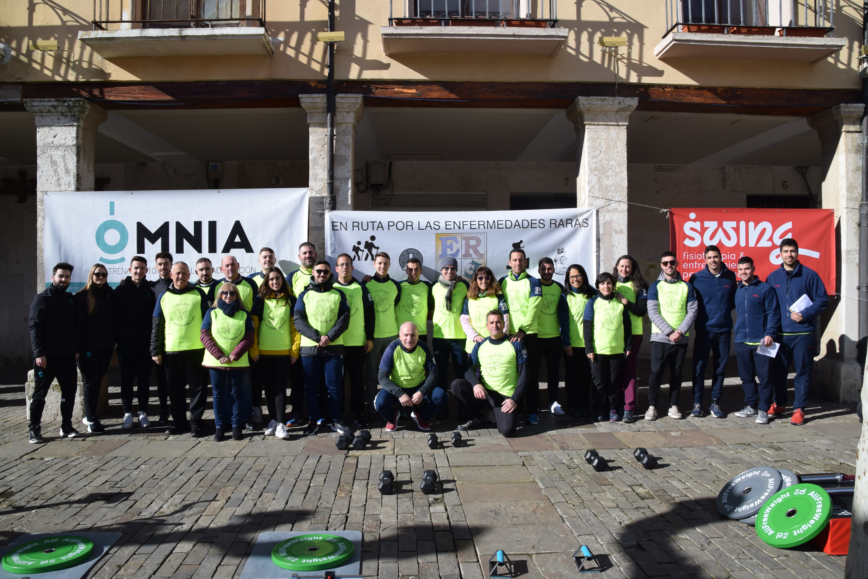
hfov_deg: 67.4
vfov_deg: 47.9
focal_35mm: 27
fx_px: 651
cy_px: 290
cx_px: 434
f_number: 9
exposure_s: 1/320
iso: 200
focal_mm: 18
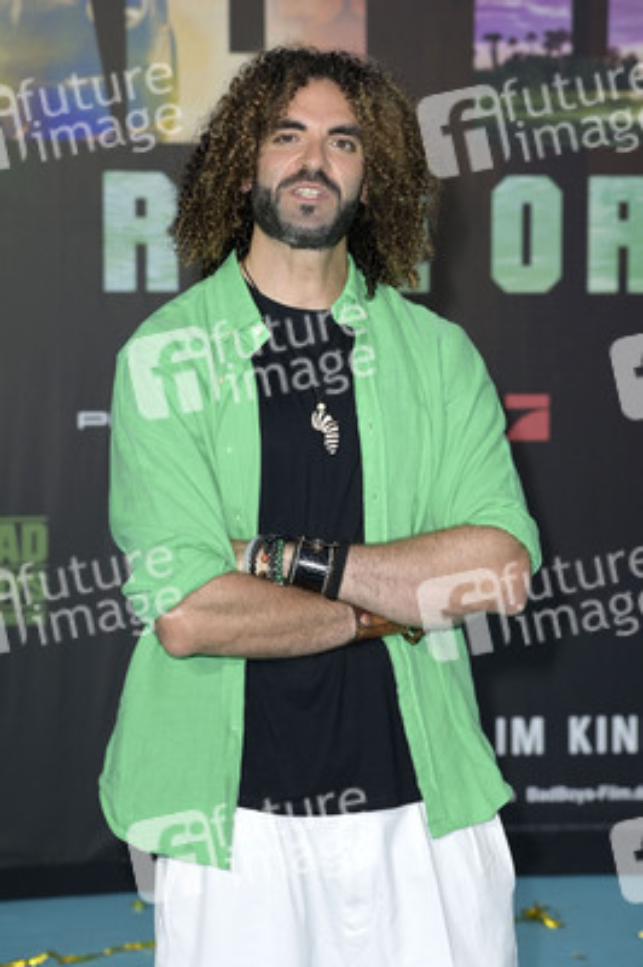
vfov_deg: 19.5
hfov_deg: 13.0
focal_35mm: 105
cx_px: 322
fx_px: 2818
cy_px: 484
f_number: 5.6
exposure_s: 1/250
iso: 320
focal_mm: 105
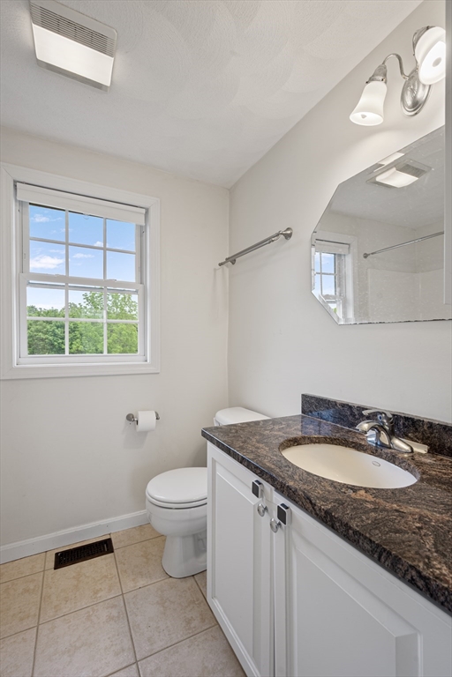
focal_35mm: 16
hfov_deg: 73.7
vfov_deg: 96.7
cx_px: 226
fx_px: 301
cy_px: 338
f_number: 8
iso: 320
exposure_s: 1/15
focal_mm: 16
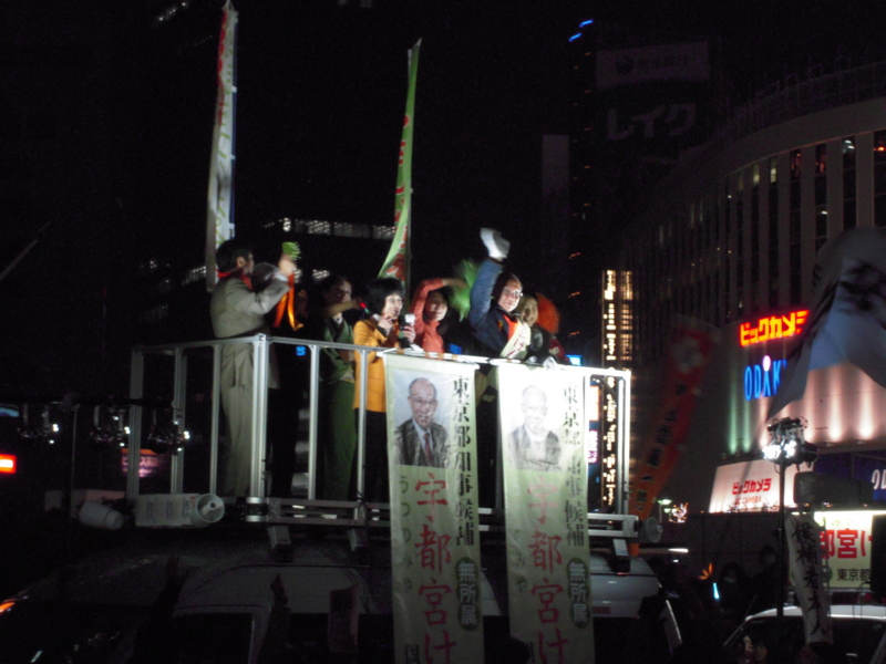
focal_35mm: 112
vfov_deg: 13.2
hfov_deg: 17.6
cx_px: 443
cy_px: 332
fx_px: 2867
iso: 800
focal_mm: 20
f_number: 5.8
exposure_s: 1/20
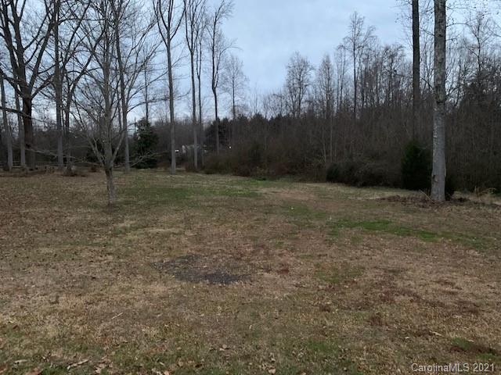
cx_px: 250
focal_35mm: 26
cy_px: 188
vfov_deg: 53.1
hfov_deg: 67.3
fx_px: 376
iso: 800
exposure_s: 1/30
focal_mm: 4.25
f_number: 1.8
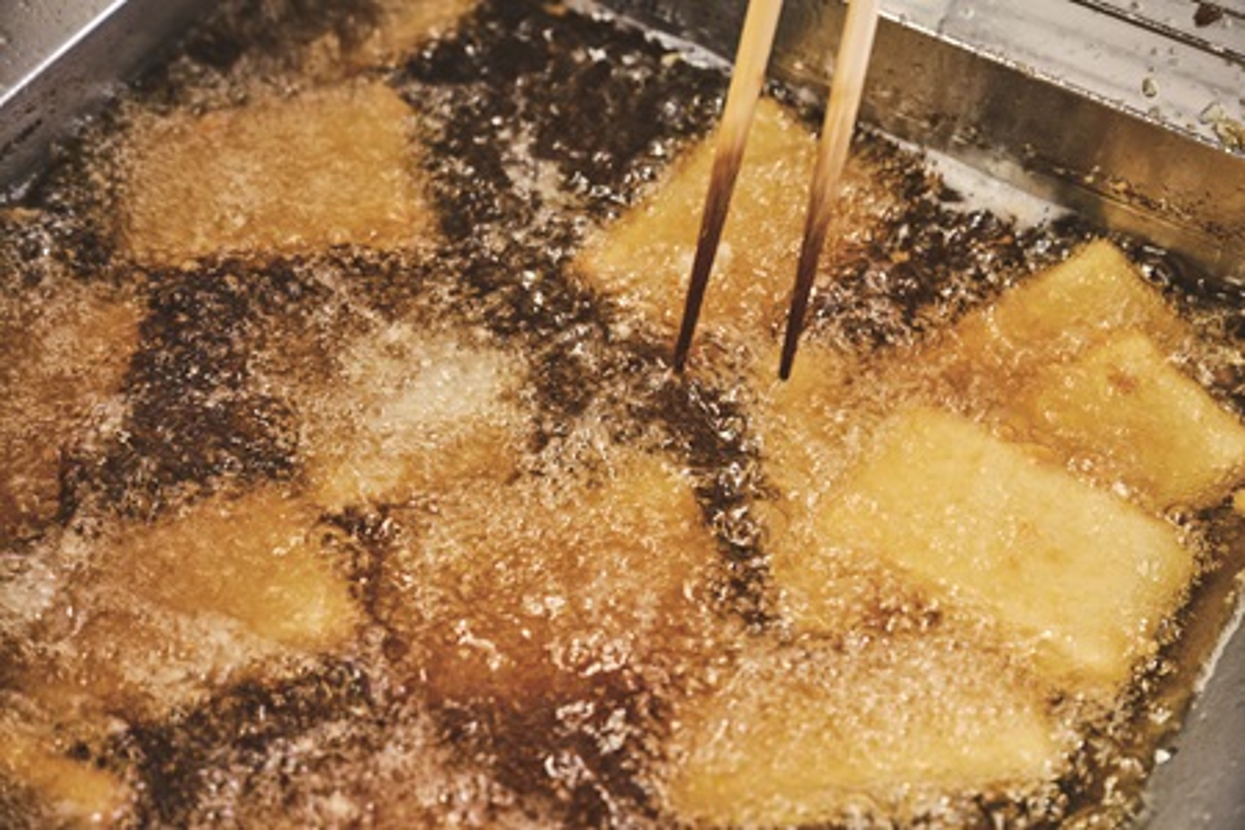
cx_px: 622
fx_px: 2421
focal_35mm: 70
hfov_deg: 28.8
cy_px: 415
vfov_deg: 19.5
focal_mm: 70
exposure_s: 1/100
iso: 800
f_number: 5
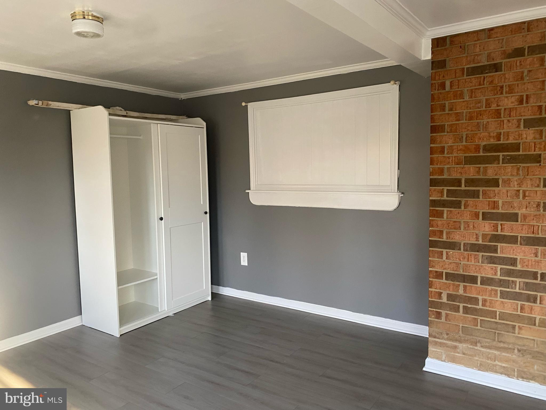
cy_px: 205
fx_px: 410
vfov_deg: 53.1
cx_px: 273
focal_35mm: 26
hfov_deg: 67.3
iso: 200
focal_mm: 4.25
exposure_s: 1/60
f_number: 1.8
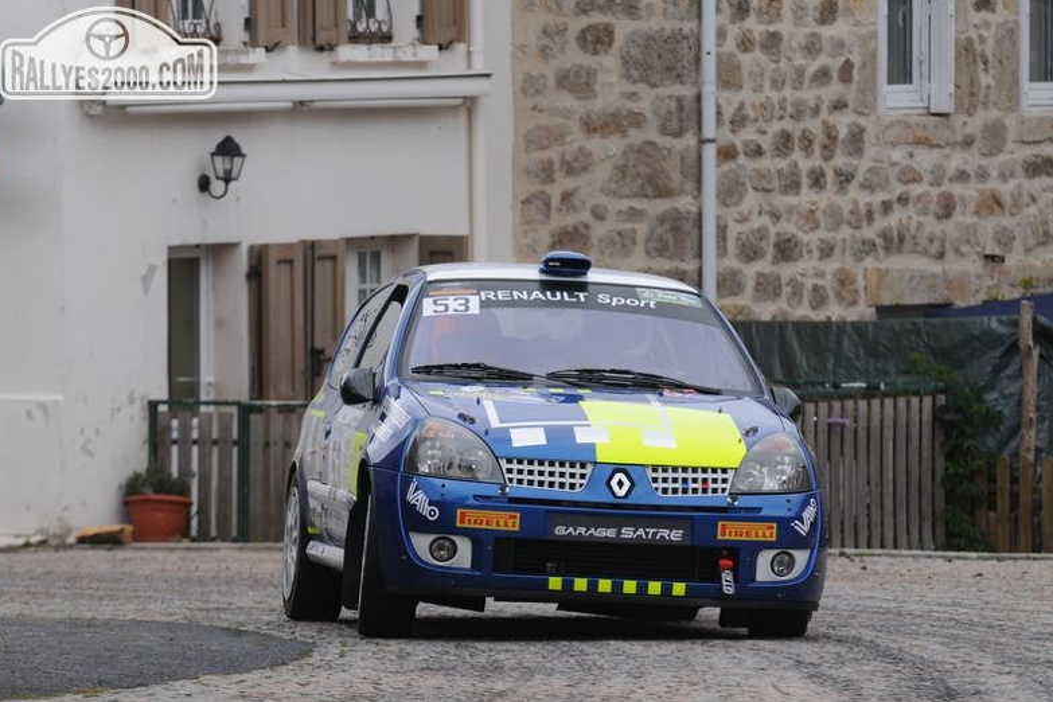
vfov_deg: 4.3
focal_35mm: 318
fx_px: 9301
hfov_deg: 6.5
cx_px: 522
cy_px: 350
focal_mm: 210
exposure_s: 1/800
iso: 320
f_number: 16
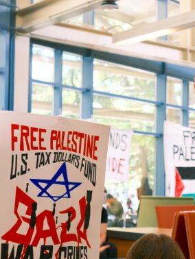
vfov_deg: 24.3
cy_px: 165
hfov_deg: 18.2
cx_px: 170
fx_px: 600
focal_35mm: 80
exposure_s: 1/125
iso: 640
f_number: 2.8
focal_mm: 27
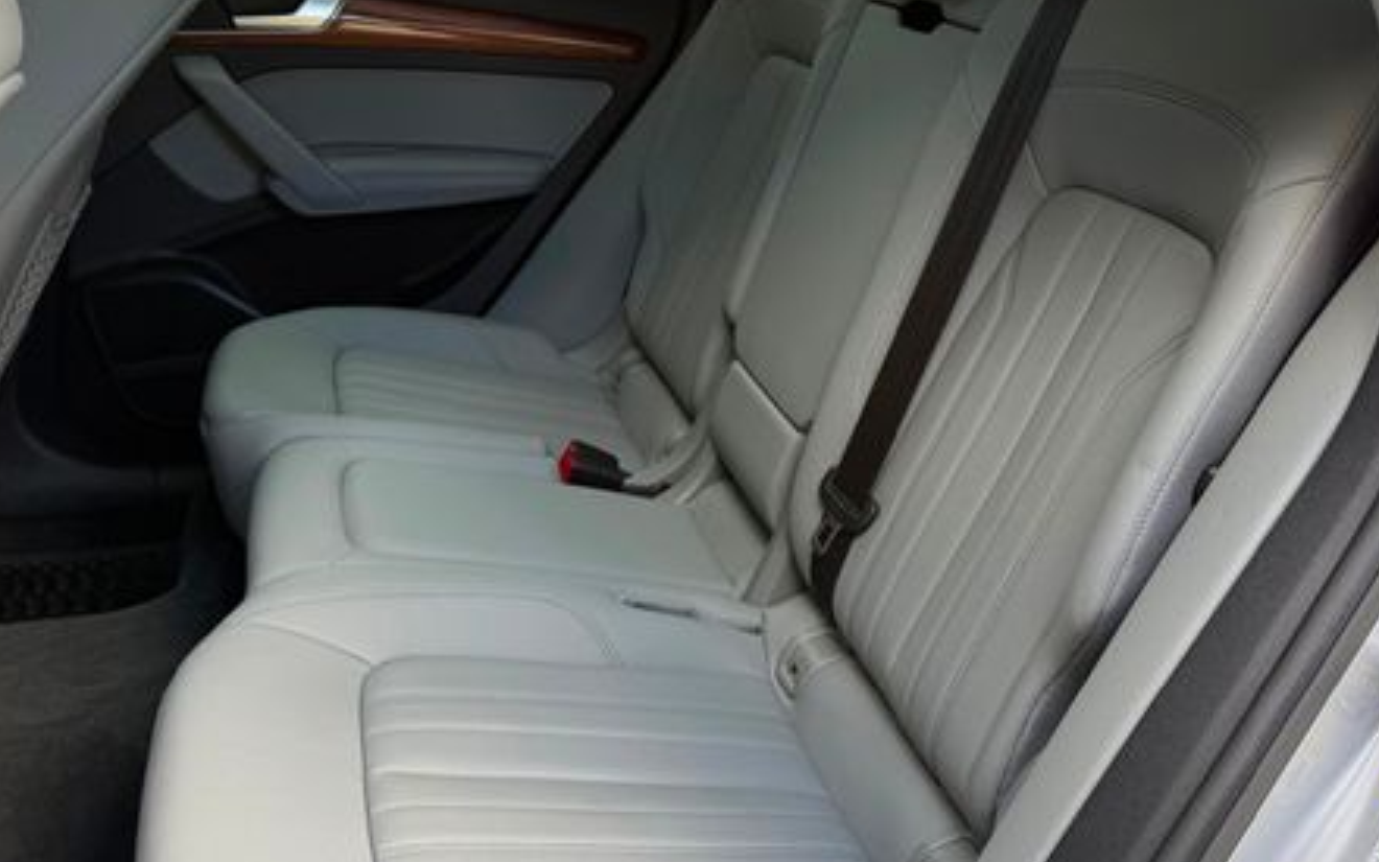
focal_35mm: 37
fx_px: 1391
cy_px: 360
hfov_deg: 52.4
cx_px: 821
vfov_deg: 34.4
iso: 100
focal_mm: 6.76
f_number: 1.78
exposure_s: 1/310
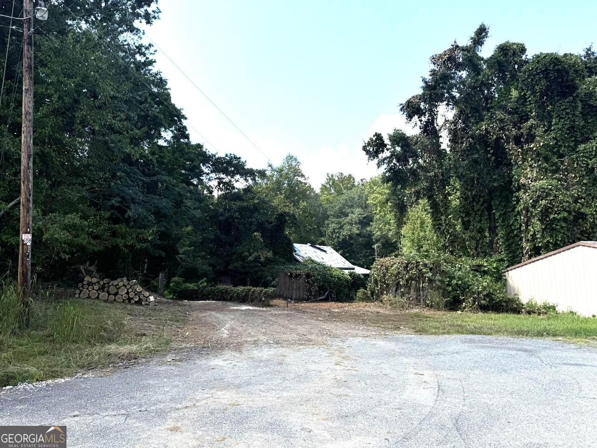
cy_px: 224
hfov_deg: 71.6
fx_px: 414
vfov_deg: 56.8
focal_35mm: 24
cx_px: 298
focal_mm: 6.76
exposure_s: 1/4310
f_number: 1.78
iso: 80
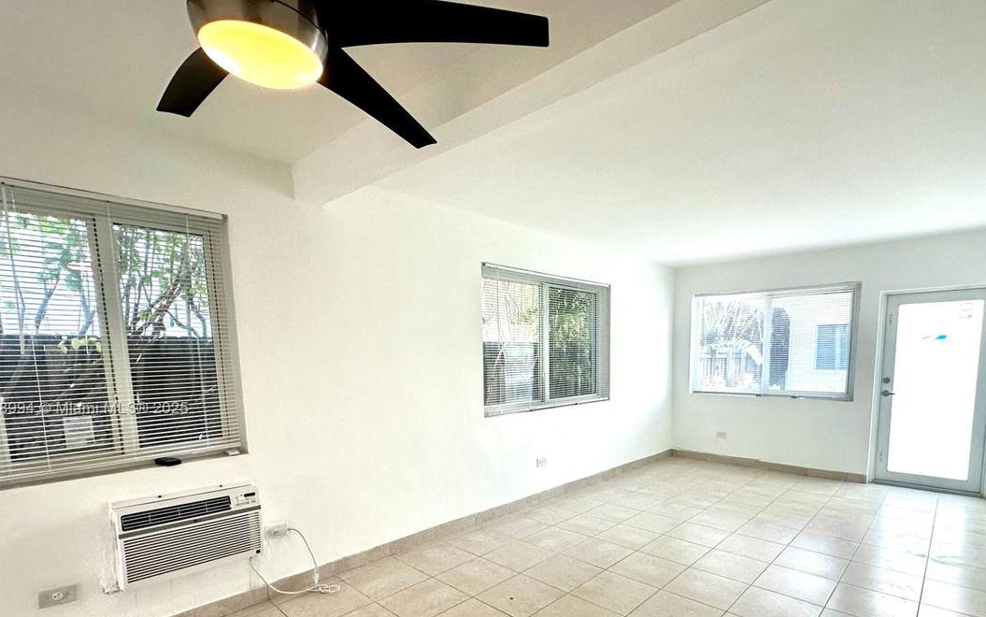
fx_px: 484
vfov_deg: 63.4
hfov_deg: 90.7
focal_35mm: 18
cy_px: 409
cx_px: 548
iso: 80
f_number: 2.2
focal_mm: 2.22
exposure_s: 1/120
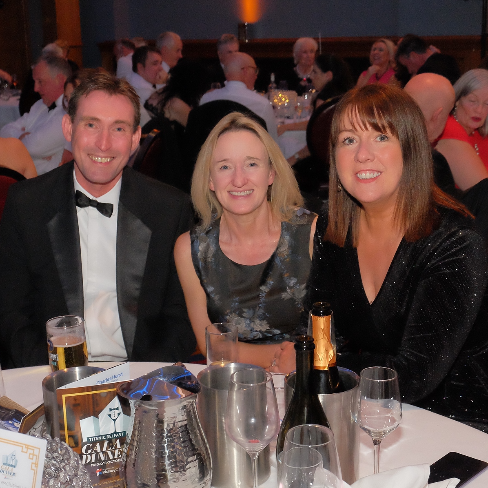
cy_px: 244
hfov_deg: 31.1
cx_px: 233
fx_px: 877
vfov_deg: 31.1
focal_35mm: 55
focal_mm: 28.9
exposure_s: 1/160
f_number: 4.5
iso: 6400
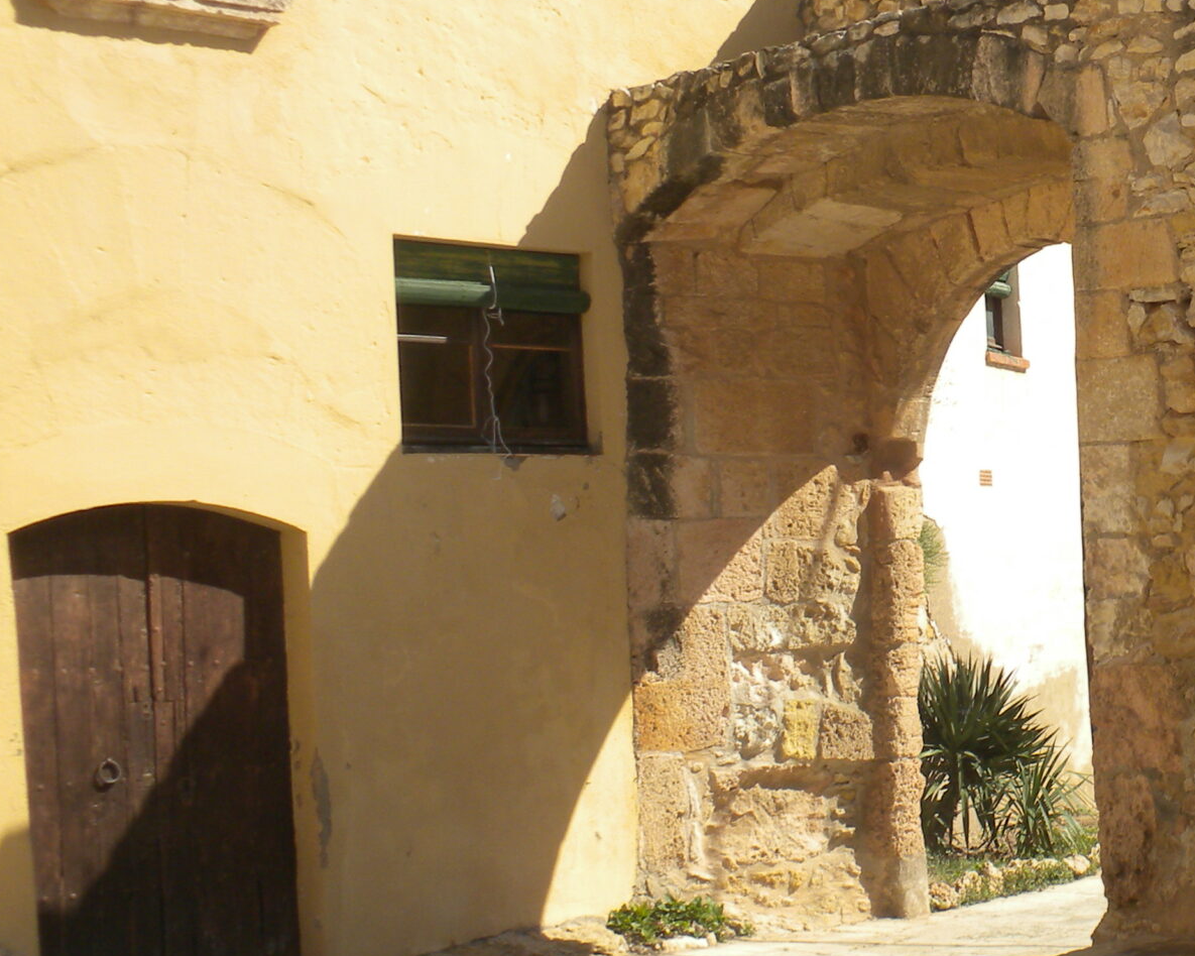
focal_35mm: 78
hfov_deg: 23.3
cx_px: 1242
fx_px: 2759
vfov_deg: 19.6
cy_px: 550
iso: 64
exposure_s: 1/100
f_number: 10
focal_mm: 6.6
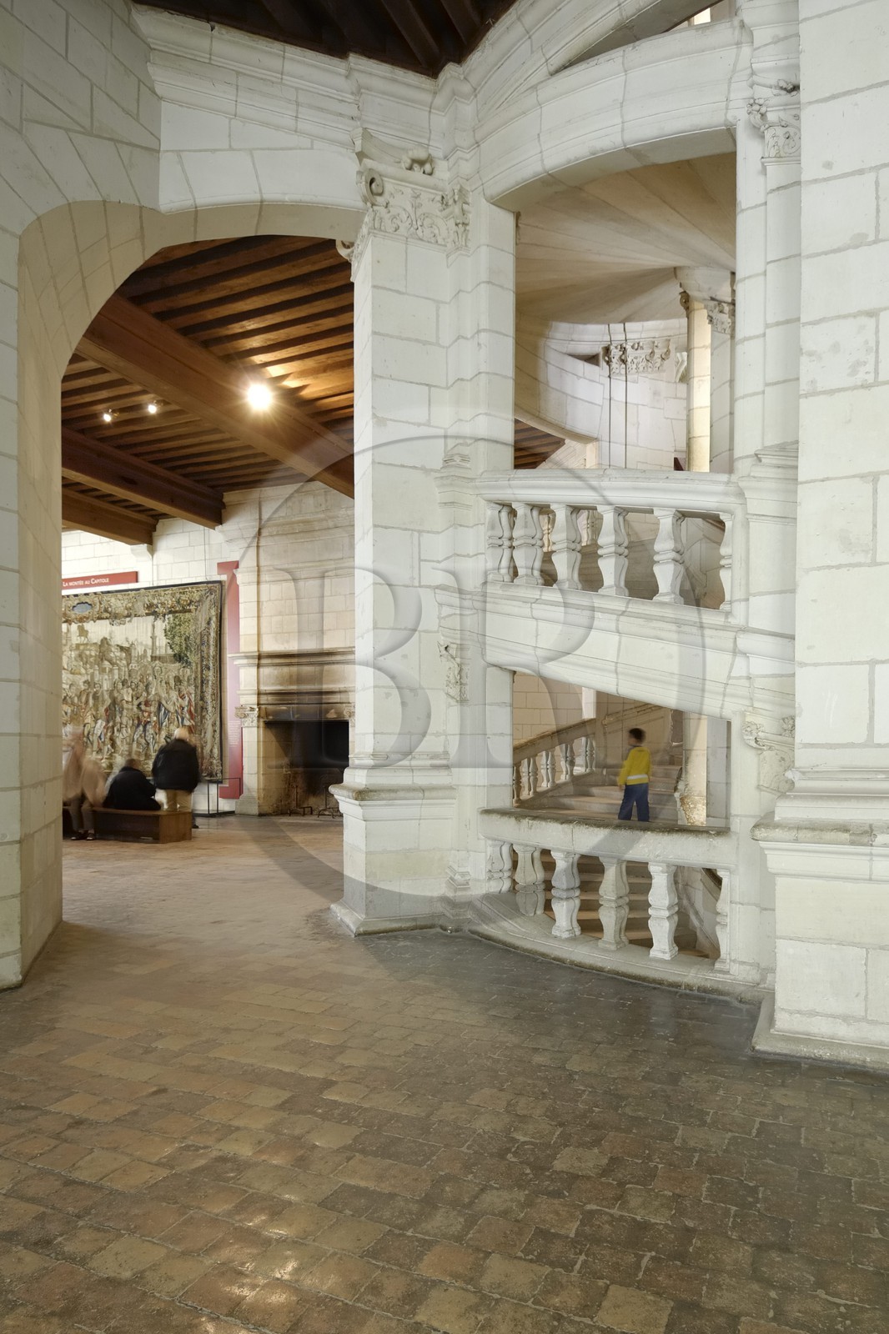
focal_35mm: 18
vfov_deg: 90.0
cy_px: 667
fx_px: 667
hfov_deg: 67.4
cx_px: 444
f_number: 5.6
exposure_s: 1/2
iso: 100
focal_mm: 12
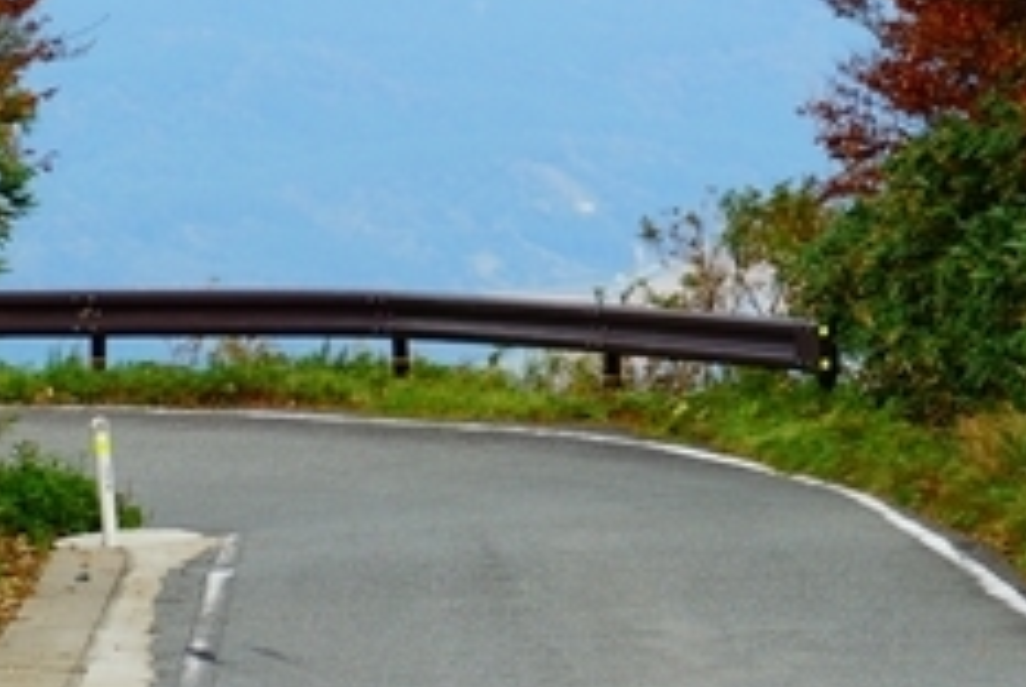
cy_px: 361
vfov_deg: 3.0
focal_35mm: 453
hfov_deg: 4.5
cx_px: 282
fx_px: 12927
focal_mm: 132
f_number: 7.1
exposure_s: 1/200
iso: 100
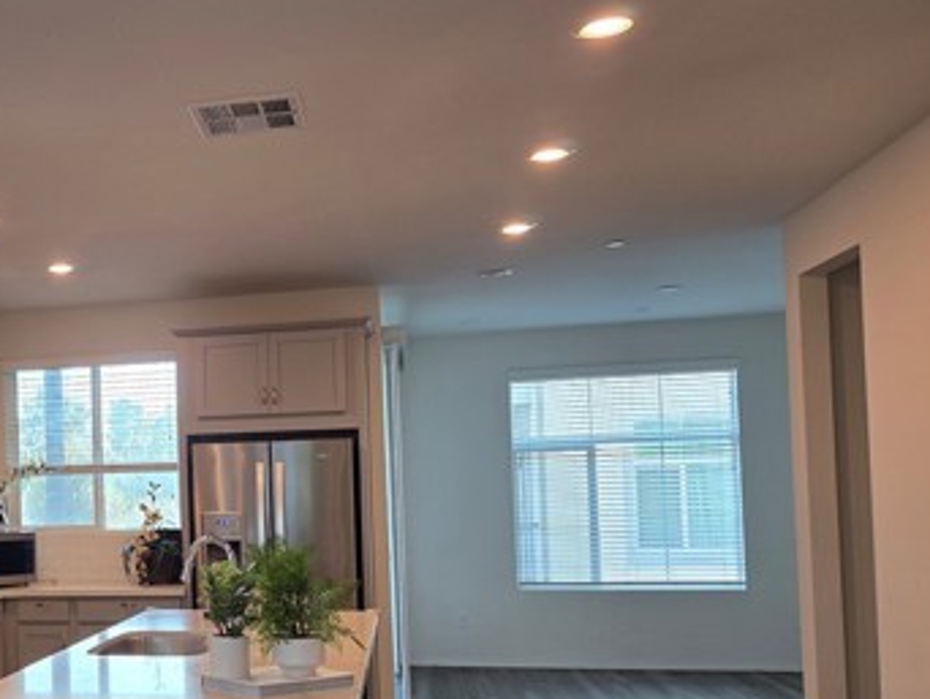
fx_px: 1156
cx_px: 90
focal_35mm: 43
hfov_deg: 40.4
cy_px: 473
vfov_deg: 33.3
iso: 100
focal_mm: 5.4
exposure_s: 1/120
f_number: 1.8
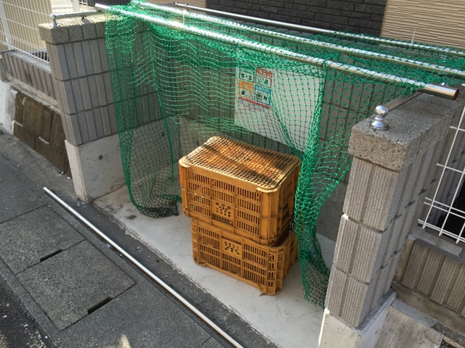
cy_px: 174
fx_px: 390
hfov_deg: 61.7
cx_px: 232
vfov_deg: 48.2
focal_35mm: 29
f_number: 2.2
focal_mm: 4.15
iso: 32
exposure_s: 1/439
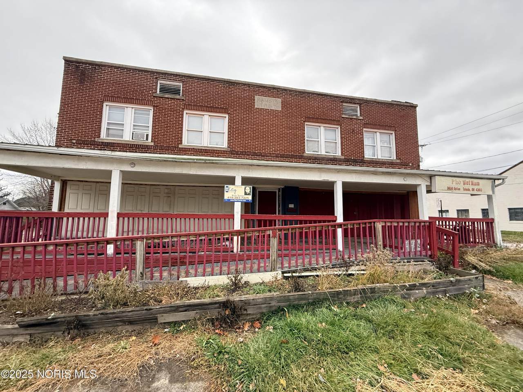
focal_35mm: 14
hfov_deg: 102.1
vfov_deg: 85.7
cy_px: 196
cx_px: 262
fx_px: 212
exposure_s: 1/99
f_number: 2.2
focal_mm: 2.22
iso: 160
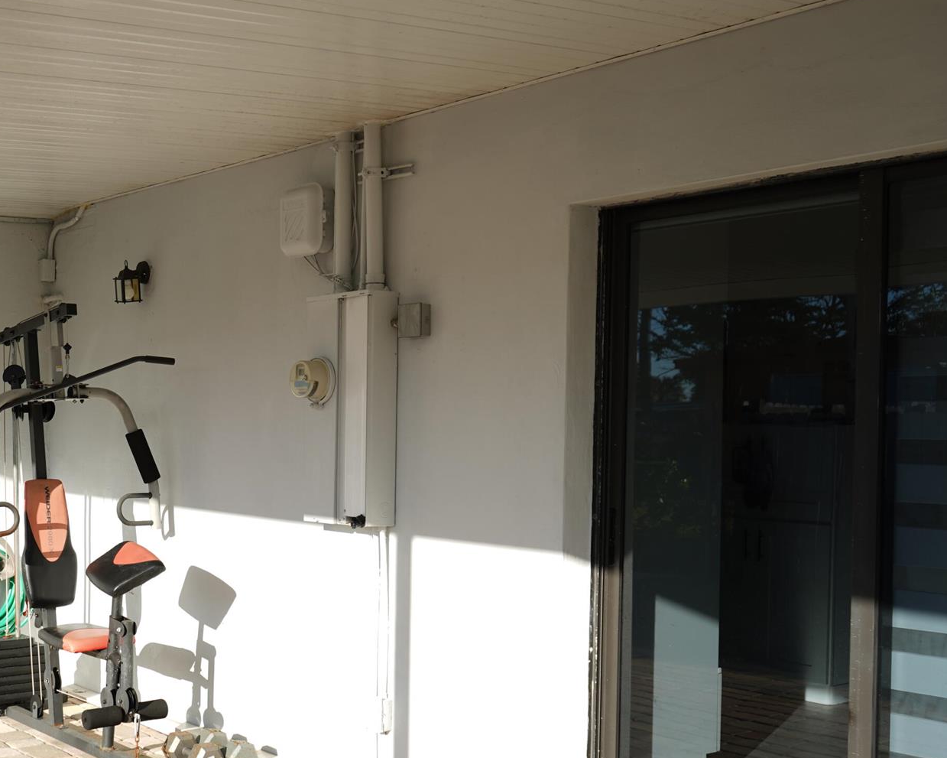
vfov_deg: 33.4
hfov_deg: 39.9
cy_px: 440
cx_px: 222
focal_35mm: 45
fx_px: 1261
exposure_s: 1/320
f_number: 4
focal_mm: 29
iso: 50
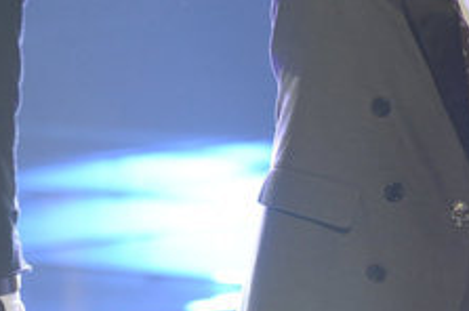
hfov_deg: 2.3
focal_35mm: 887
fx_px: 11539
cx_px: 101
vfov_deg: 1.5
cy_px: -20
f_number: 5.6
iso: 3200
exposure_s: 1/100
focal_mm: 330
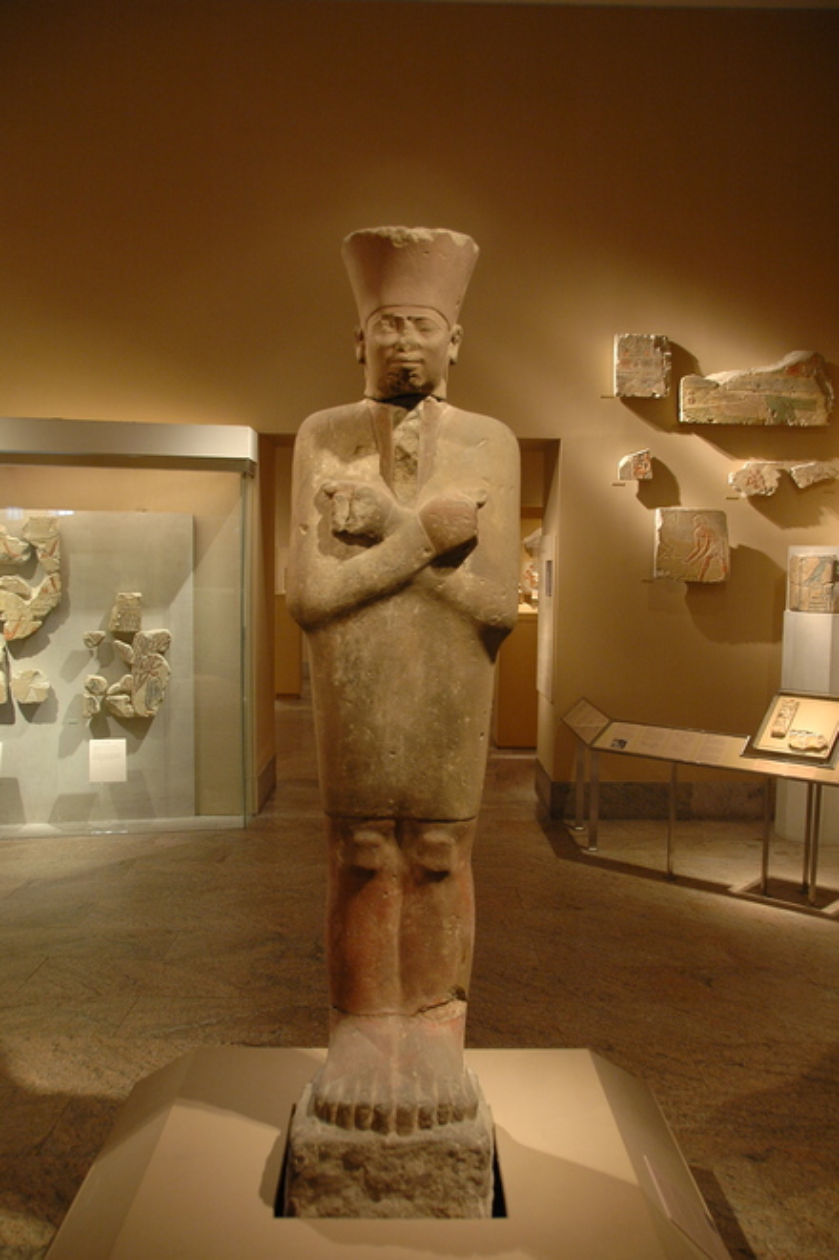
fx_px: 1050
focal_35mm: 30
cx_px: 420
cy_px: 630
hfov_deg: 43.6
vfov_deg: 62.0
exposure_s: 1/20
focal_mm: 20
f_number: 3.8
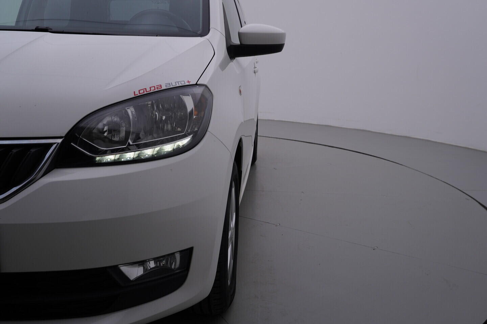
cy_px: 162
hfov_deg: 53.1
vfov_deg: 36.9
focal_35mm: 36
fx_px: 487
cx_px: 244
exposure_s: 1/125
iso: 125
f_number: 5.6
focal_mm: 24
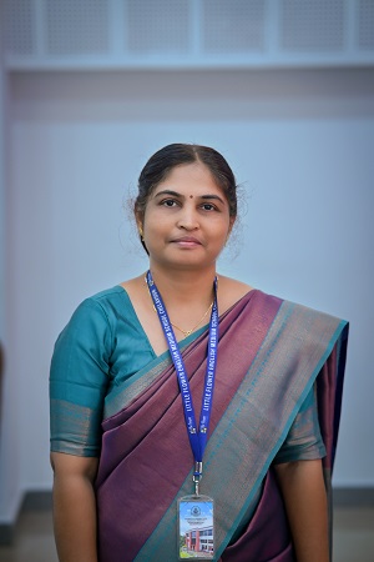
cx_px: 187
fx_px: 1324
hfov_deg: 16.1
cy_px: 281
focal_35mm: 85
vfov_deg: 23.9
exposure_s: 1/125
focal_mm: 85
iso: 1000
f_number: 2.8
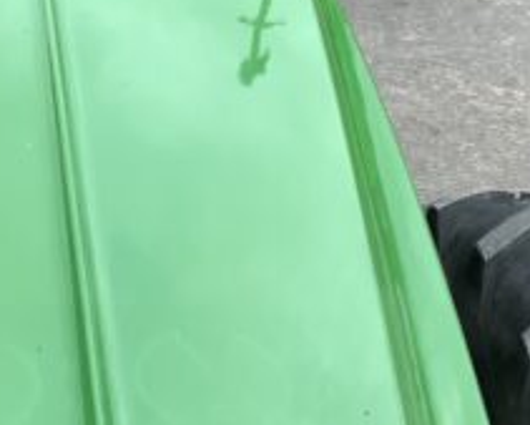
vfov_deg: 17.8
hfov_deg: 21.9
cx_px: 95
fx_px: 1350
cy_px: 143
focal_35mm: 86
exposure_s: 1/143
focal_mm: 3
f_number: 1.8
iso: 16
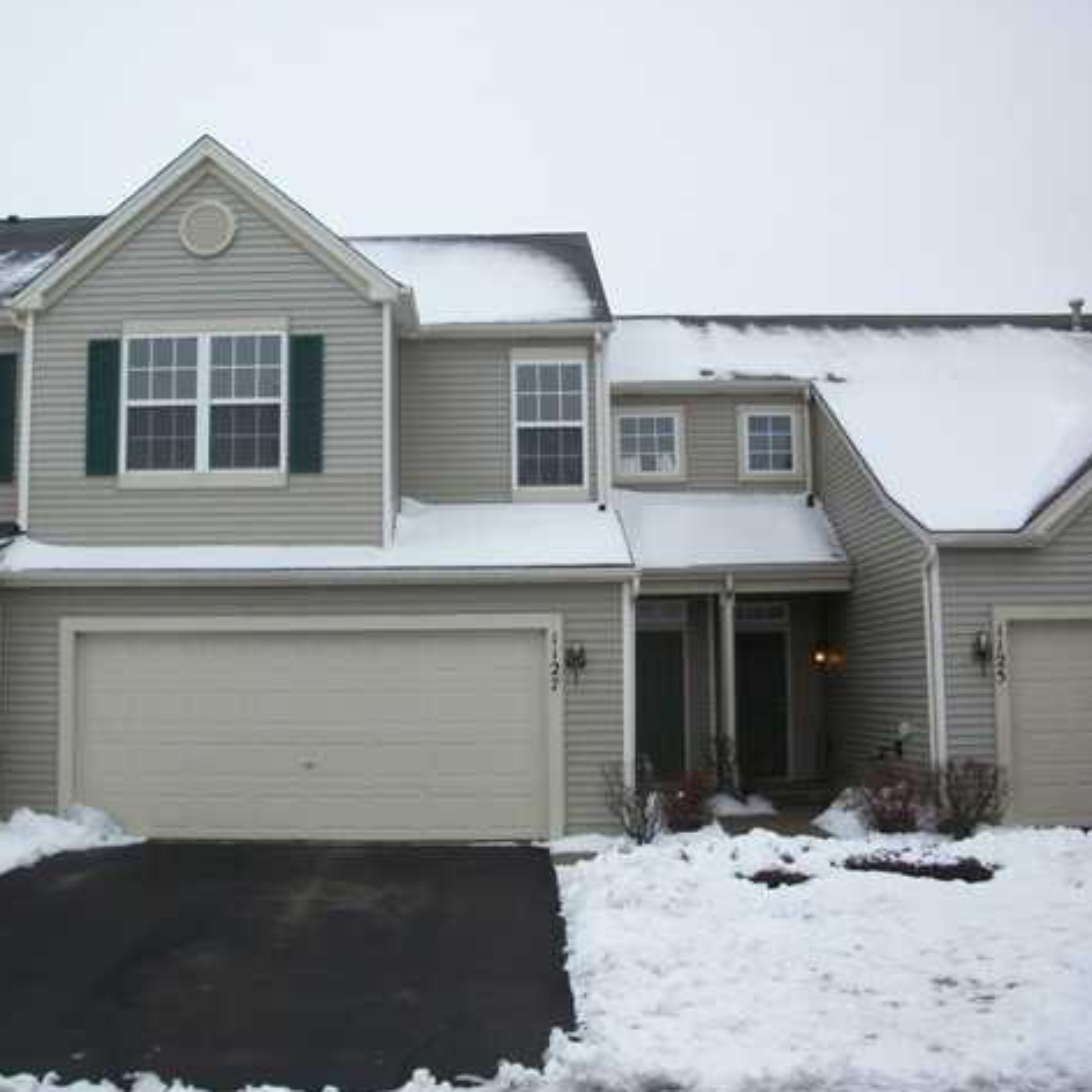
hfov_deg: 39.9
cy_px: 547
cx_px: 438
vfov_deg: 40.0
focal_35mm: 42
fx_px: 1499
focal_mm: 6.3
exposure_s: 1/640
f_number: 3.1
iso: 80
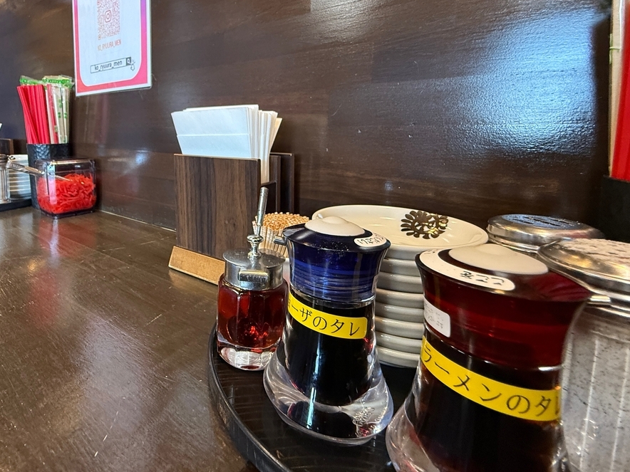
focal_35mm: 19
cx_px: 222
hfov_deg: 82.4
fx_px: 346
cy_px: 172
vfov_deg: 67.4
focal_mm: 2.22
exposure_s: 1/63
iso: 320
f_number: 2.2
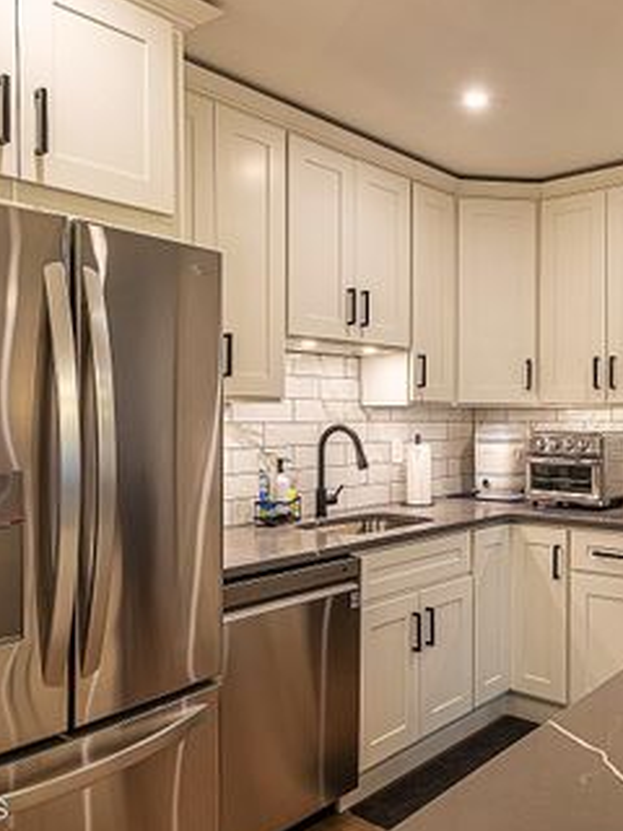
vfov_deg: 65.3
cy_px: 417
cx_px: 452
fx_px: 648
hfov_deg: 49.7
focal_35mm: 27
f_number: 9
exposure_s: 1/25
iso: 400
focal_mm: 12
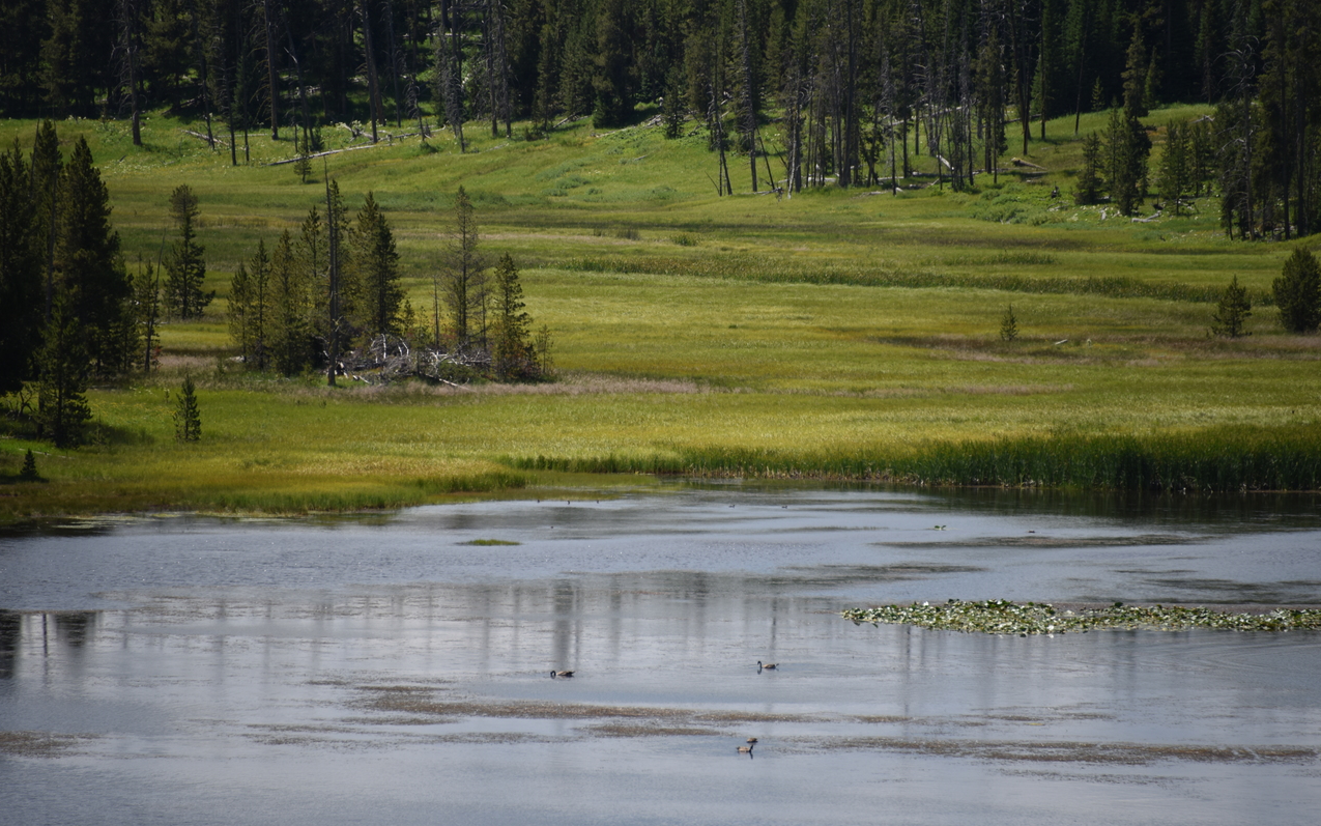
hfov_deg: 6.8
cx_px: 660
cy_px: 403
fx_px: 11053
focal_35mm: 307
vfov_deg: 4.3
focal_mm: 300
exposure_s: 1/640
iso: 125
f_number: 5.6
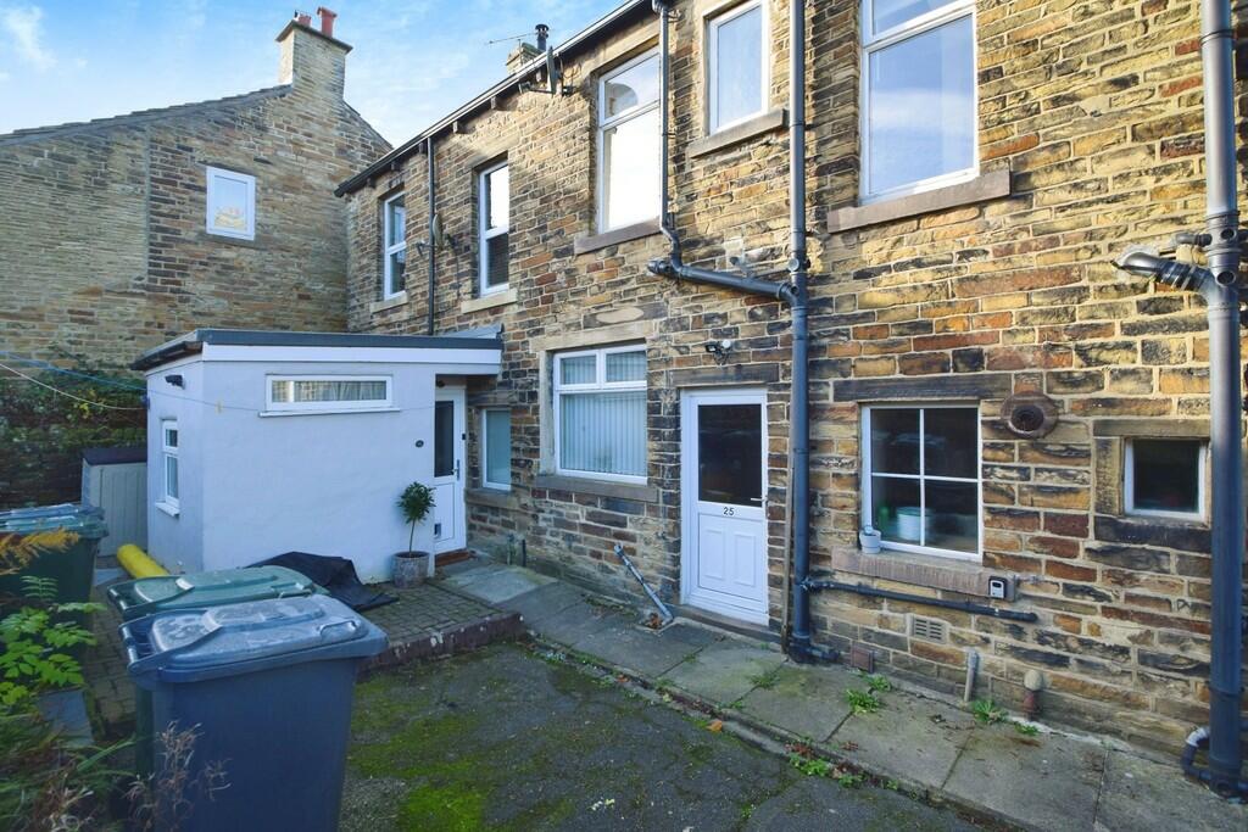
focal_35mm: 16
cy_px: 416
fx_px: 572
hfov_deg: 95.0
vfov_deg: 72.1
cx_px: 624
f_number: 9
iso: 400
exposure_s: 1/160
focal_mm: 11
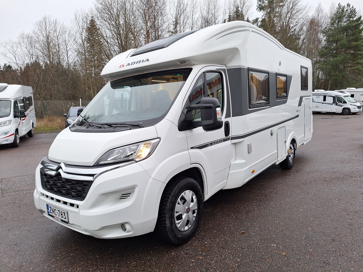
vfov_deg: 58.9
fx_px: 241
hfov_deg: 73.9
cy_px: 136
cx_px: 182
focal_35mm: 23
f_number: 1.8
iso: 50
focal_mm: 5.54
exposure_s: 1/100
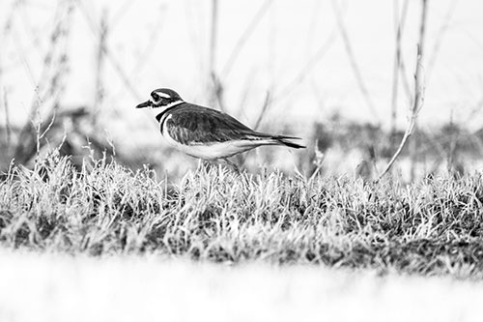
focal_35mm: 1200
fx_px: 16094
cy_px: 161
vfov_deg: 1.1
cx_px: 242
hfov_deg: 1.7
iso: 2000
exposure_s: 1/1250
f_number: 13
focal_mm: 1200
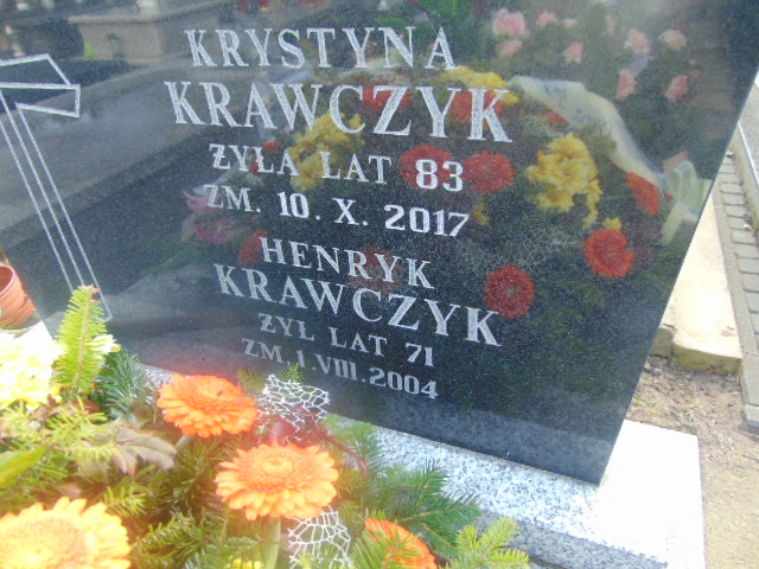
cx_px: 380
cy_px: 284
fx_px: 548
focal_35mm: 25
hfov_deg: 69.4
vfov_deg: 54.9
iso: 80
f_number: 3
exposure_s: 1/50
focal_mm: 4.5
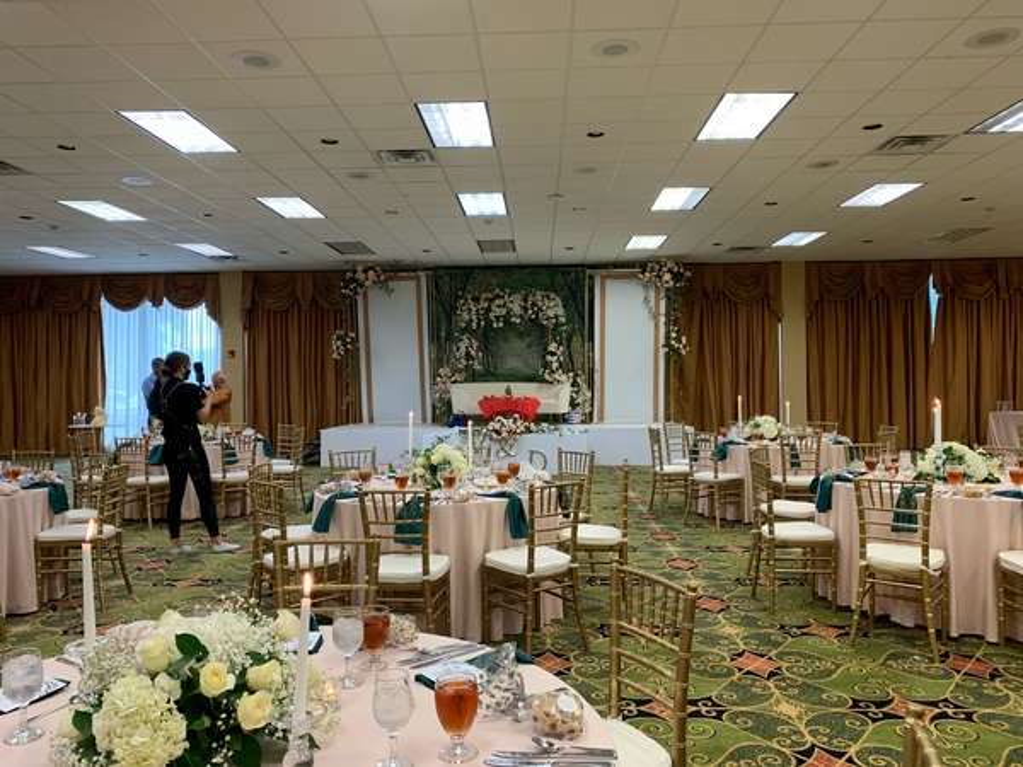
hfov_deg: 67.3
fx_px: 768
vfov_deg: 53.1
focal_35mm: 26
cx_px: 512
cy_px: 384
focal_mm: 4.25
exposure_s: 1/60
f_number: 1.8
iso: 125
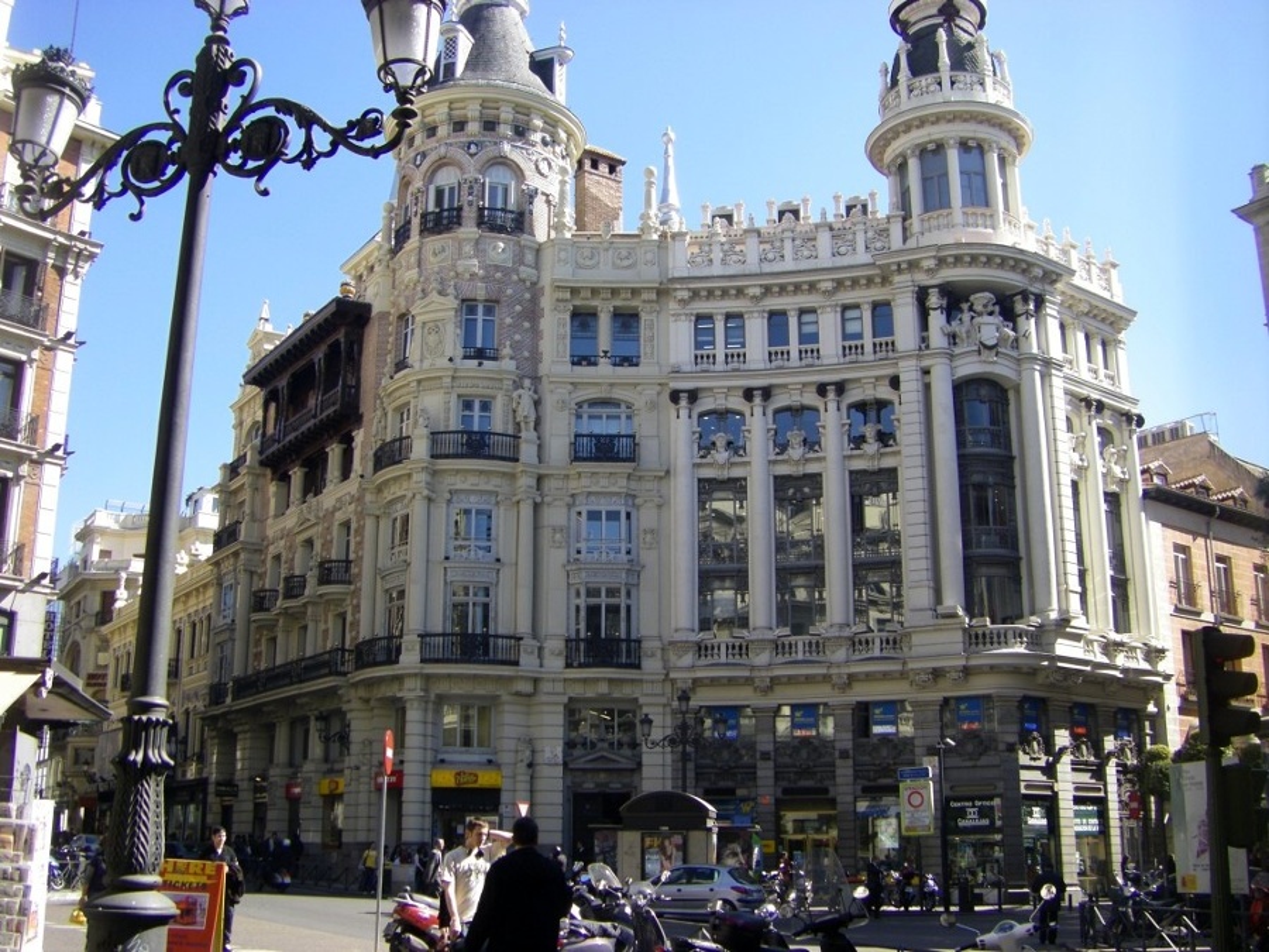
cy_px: 476
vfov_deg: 37.7
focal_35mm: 38
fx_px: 1393
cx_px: 634
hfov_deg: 49.0
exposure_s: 1/200
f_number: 3.5
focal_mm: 6.3
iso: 64
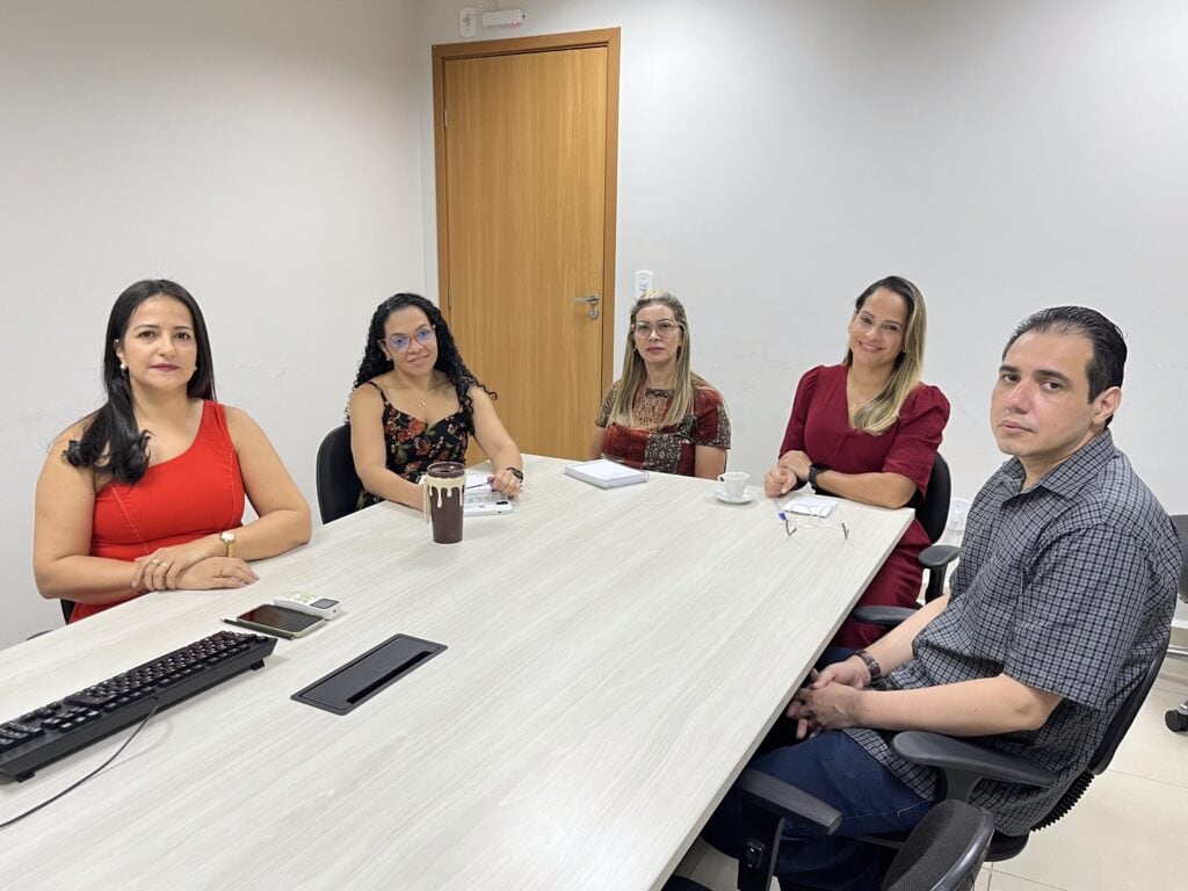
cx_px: 594
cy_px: 446
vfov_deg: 53.1
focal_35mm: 26
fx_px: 892
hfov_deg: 67.3
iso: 100
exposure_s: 1/60
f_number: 1.6
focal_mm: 5.1
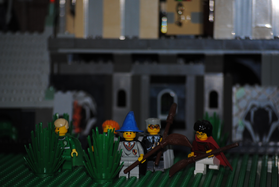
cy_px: 90
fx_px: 1258
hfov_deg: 12.7
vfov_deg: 8.5
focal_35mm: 162
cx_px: 131
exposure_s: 1/60
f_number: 4.5
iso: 200
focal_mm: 100
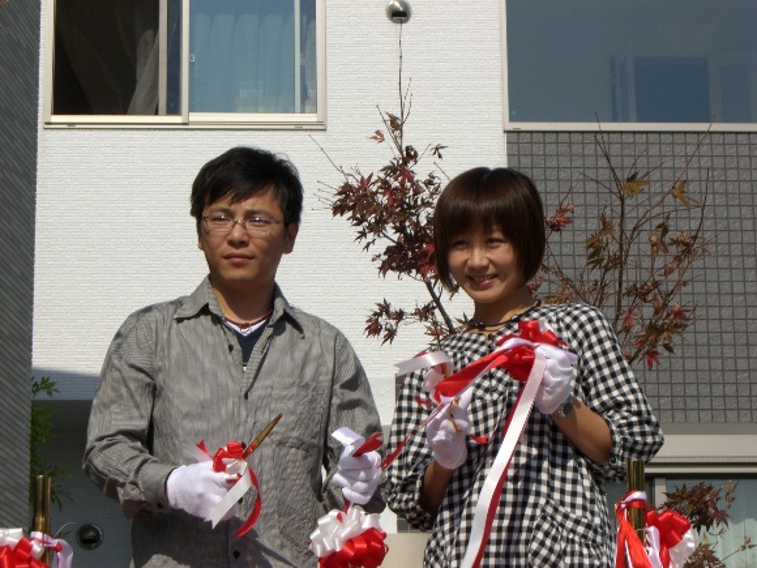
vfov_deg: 13.0
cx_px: 378
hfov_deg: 17.3
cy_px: 284
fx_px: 2493
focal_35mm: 114
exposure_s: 1/500
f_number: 7.4
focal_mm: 23.7
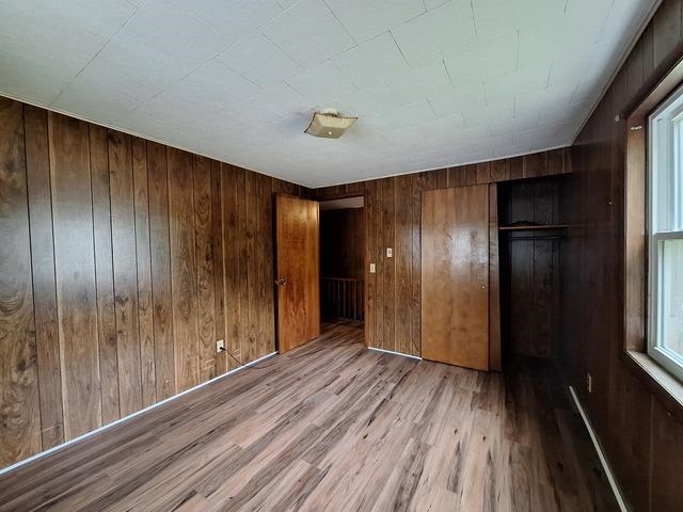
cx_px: 342
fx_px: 256
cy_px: 256
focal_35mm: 13
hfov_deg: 106.2
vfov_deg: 89.9
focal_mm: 1.74
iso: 160
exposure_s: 1/24
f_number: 2.2
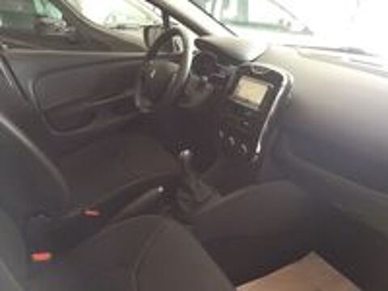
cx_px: 194
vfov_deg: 48.2
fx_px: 325
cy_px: 146
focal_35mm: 29
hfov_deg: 61.7
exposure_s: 1/30
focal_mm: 4.15
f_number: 2.2
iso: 160
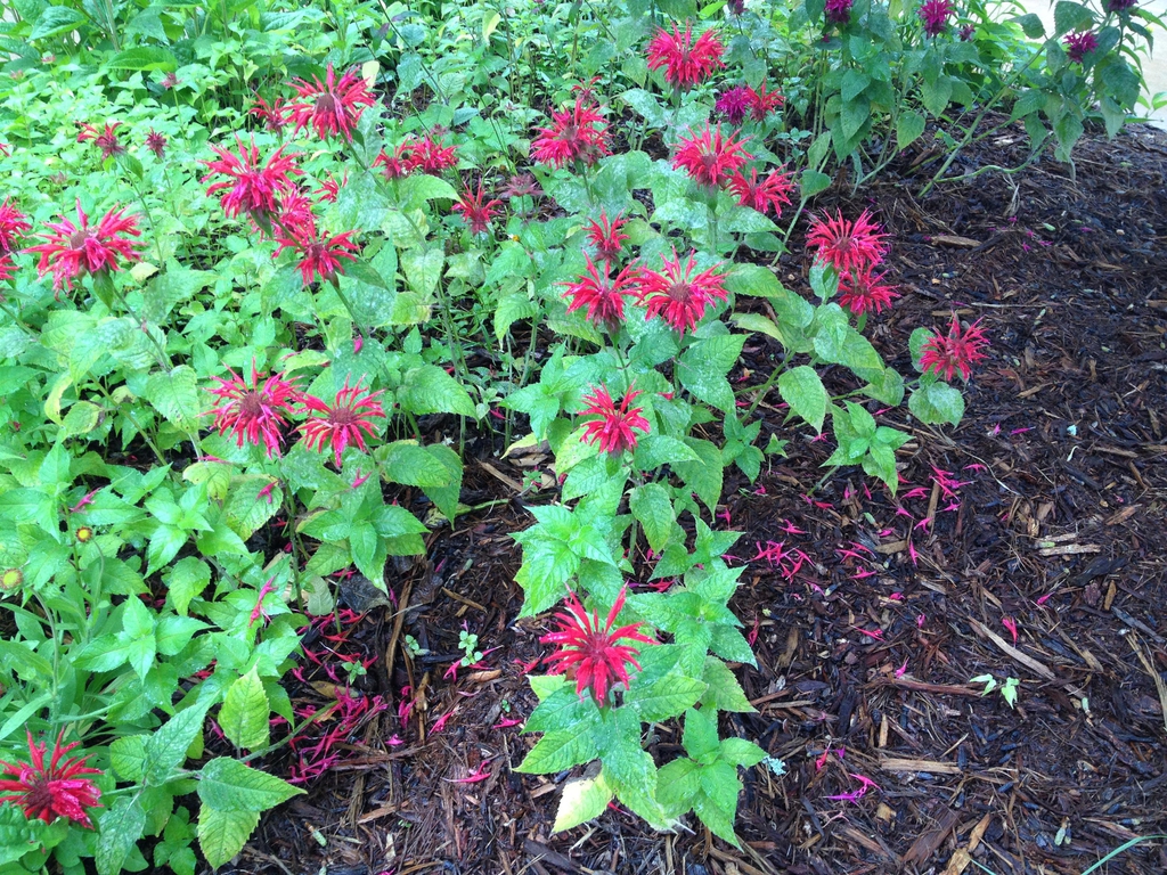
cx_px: 584
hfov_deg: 52.6
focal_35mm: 35
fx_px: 1180
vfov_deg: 40.7
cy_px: 438
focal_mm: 4.28
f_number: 2.4
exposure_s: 1/120
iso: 64
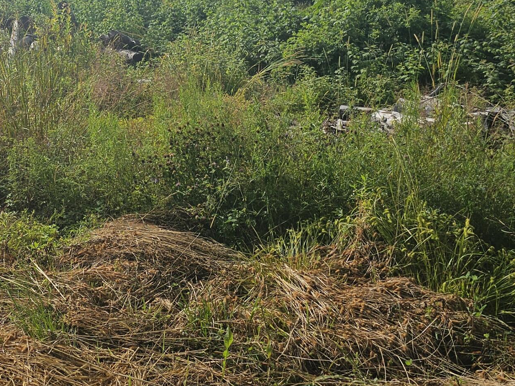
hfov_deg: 32.9
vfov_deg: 25.8
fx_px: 818
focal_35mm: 55
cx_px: 41
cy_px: 48
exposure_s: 1/1279
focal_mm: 6.3
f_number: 1.7
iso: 10
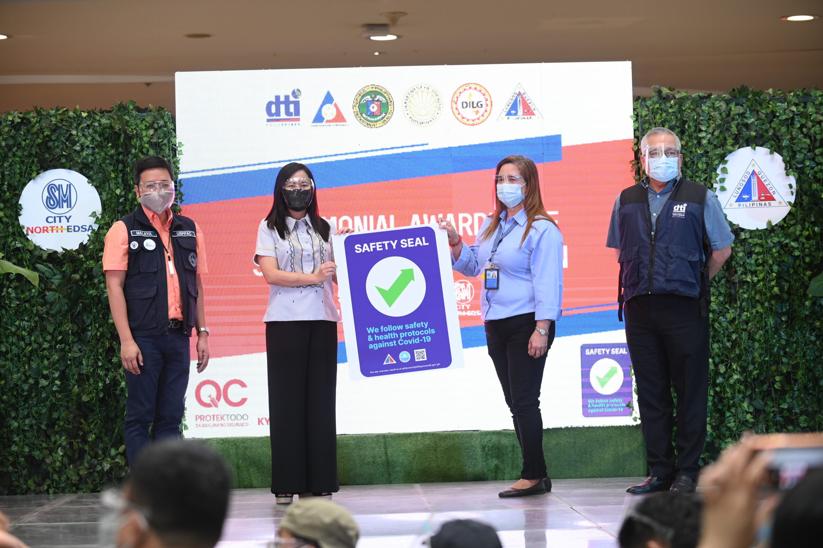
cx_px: 412
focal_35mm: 102
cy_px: 274
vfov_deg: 13.4
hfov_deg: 20.0
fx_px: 2331
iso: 640
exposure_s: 1/200
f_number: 3.5
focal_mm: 102
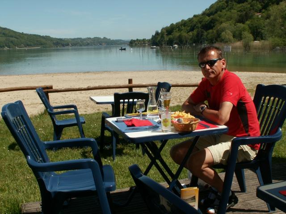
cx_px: 143
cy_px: 107
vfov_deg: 32.2
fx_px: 372
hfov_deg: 42.1
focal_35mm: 45
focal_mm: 7.49
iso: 50
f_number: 8
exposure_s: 1/200
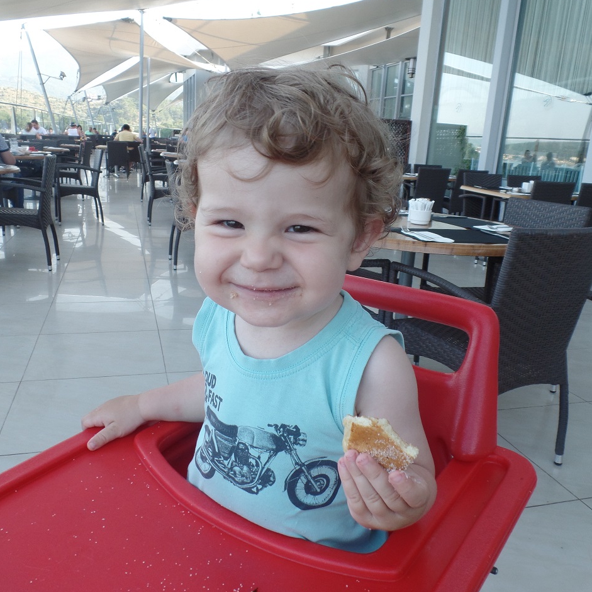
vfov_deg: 57.3
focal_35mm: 28
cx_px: 295
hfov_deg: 57.3
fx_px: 542
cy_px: 297
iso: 80
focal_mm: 4.1
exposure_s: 1/90
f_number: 3.5
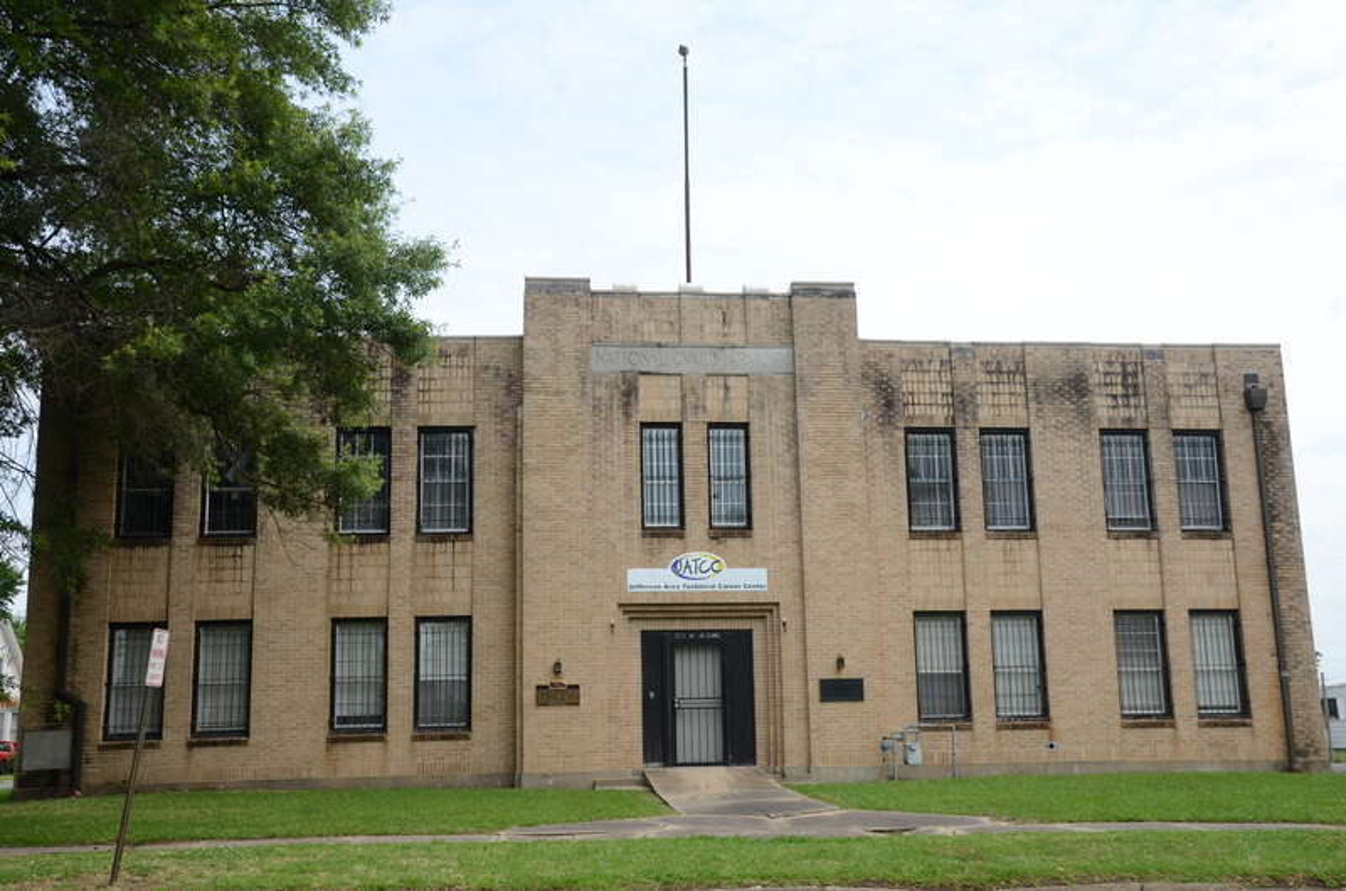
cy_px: 446
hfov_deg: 53.2
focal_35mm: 36
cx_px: 673
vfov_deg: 36.7
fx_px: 1343
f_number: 8
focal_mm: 24
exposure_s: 1/320
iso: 200
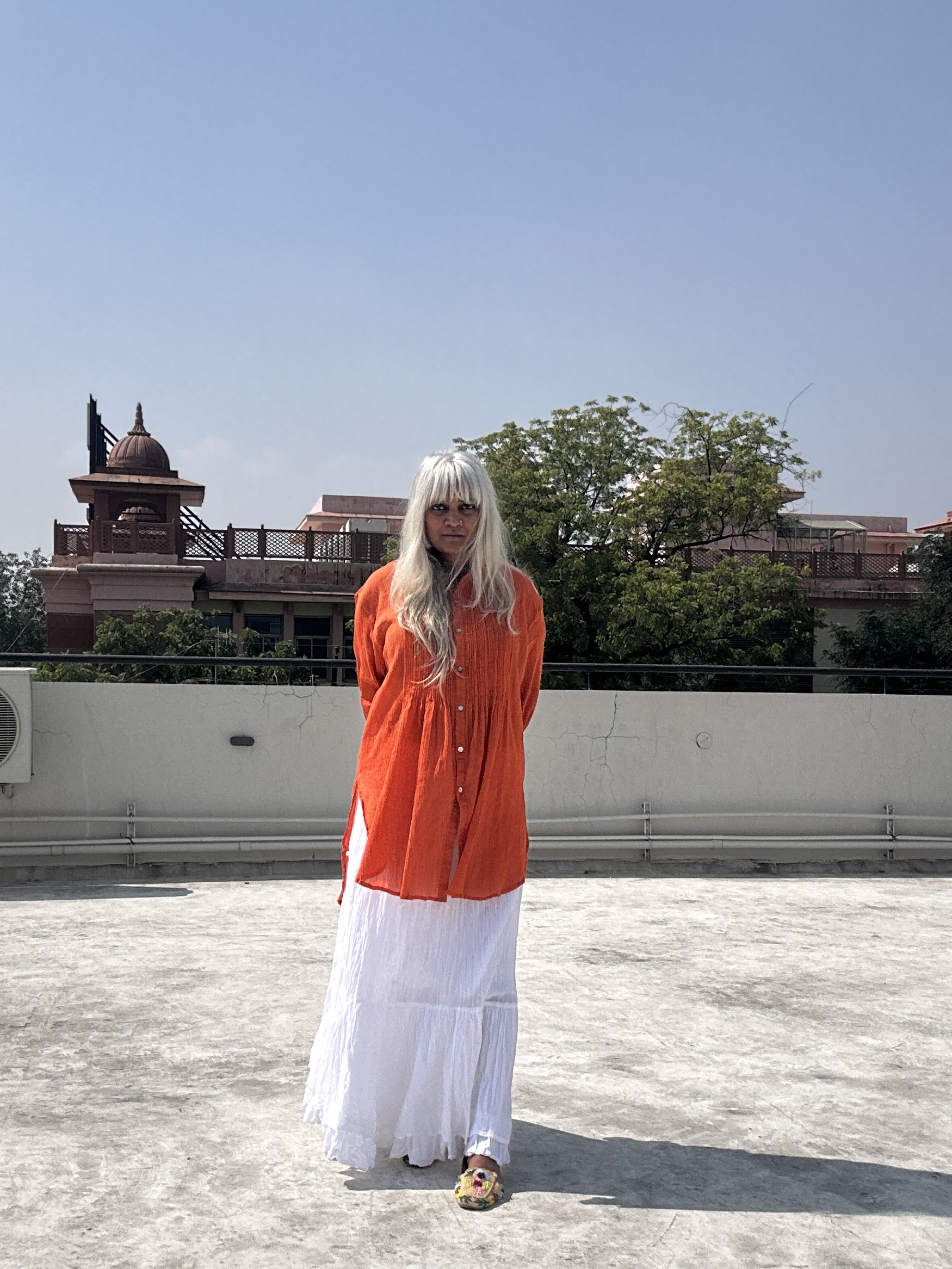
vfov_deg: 73.9
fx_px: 843
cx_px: 476
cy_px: 634
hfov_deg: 58.9
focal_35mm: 23
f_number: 1.9
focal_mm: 2.69
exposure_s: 1/3356
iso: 25
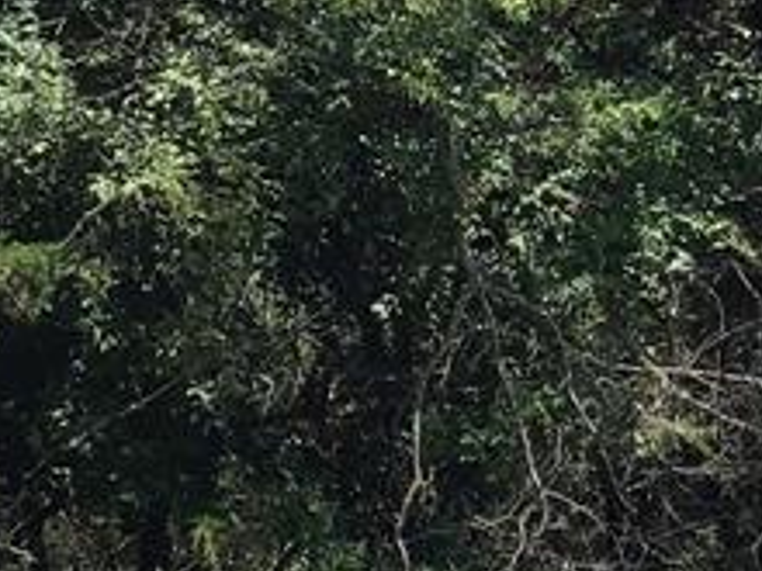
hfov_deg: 13.3
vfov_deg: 10.2
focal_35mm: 144
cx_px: 956
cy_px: 48
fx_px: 3170
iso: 25
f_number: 2.4
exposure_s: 1/747
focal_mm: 3.3
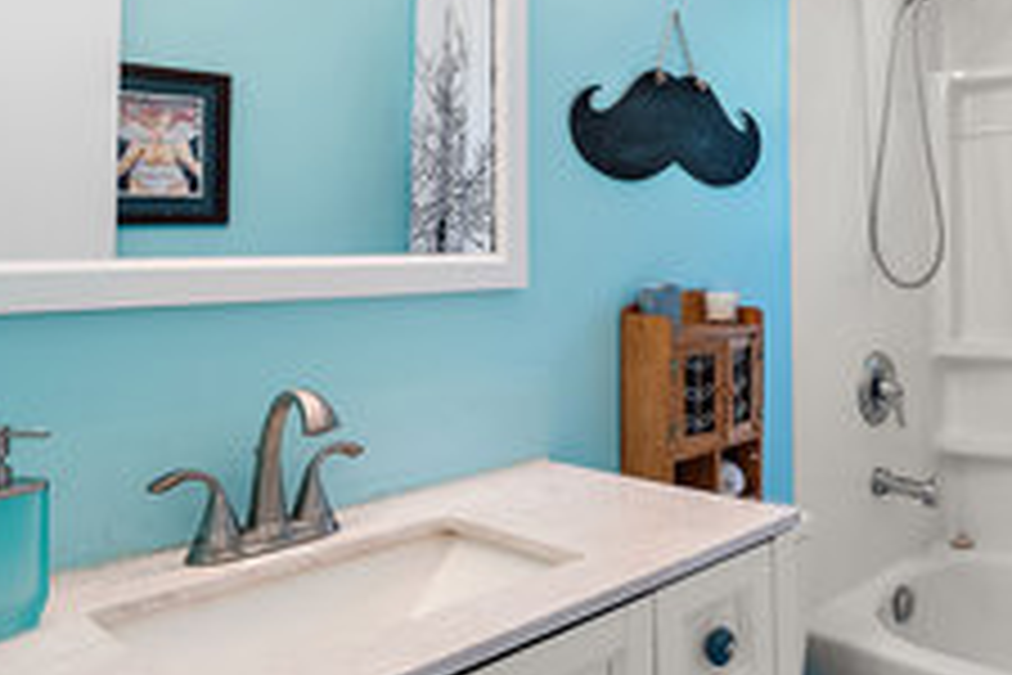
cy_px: 256
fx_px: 871
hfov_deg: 57.8
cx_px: 735
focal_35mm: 31
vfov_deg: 42.0
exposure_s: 1/25
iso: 320
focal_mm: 16
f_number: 7.1
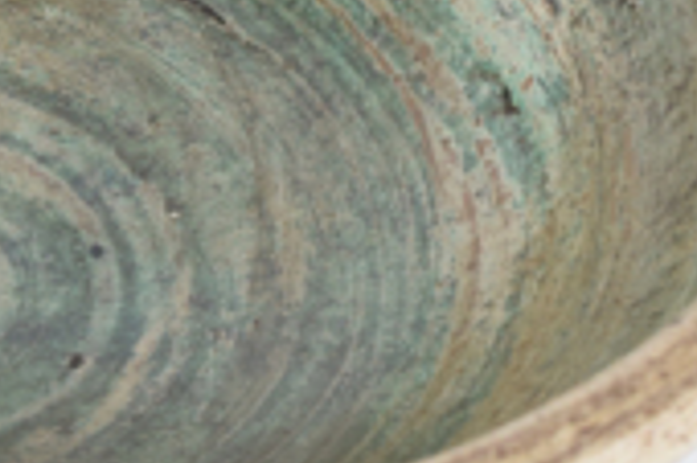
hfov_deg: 7.2
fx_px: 5474
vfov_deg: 4.8
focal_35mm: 283
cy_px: 64
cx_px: -86
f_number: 8
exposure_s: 1/125
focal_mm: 50
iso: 800
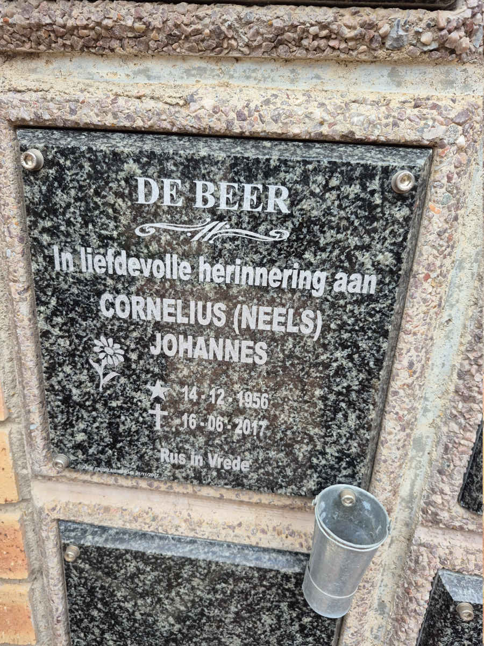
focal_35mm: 23
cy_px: 323
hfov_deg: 58.9
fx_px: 429
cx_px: 242
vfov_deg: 73.9
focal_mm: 5.4
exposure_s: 1/180
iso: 80
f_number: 1.8
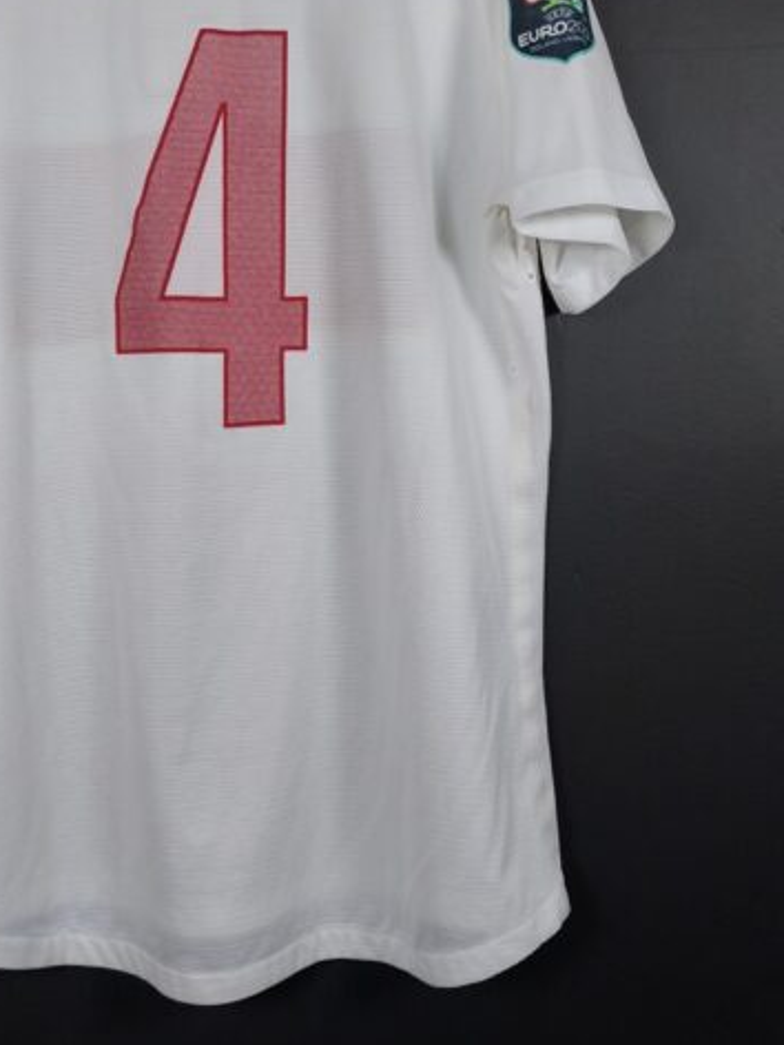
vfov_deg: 47.5
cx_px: 208
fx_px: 1178
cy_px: 396
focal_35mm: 39
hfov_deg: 36.1
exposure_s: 1/160
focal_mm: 6.57
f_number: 1.6
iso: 400
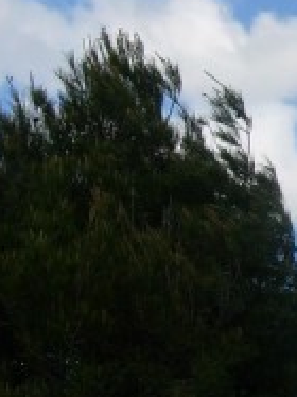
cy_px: 174
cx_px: 488
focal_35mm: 130
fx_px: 1489
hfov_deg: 10.8
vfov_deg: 15.2
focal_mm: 7.8
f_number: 4.8
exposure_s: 1/575
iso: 64
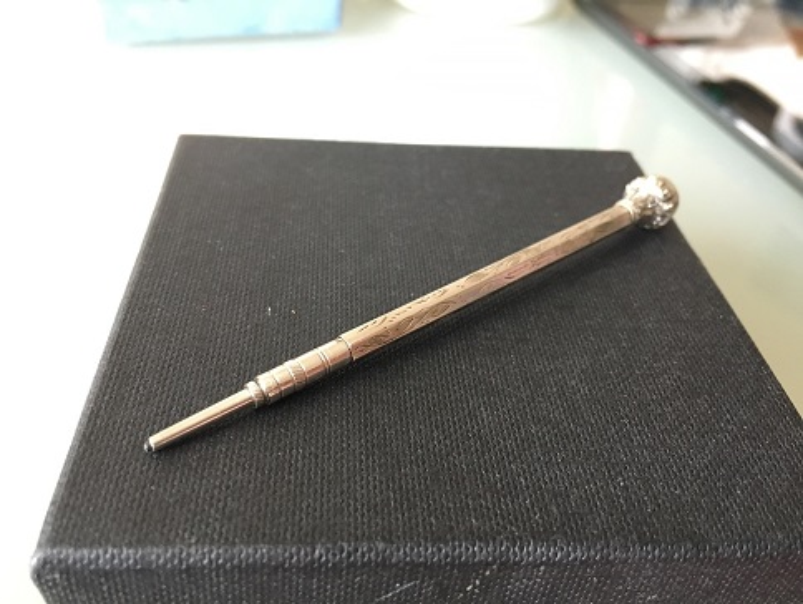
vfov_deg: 48.3
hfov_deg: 61.6
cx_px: 402
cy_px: 302
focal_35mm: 29
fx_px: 673
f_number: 2.2
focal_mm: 4.15
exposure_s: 1/17
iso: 200
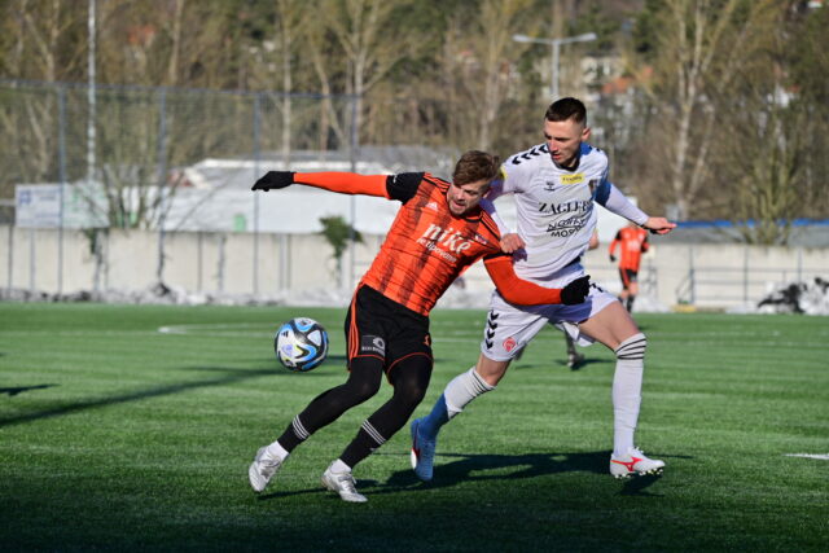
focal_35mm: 180
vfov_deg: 7.6
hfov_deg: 11.4
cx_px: 414
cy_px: 276
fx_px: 4146
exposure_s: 1/6400
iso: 500
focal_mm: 180
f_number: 5.6
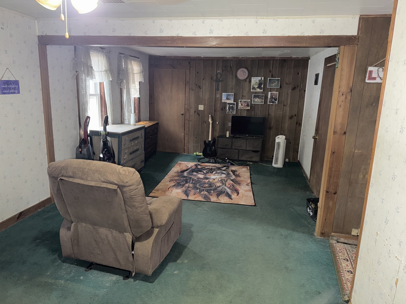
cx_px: 203
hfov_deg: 71.6
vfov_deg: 56.8
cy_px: 152
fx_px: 281
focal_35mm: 24
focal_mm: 6.76
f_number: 1.78
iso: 100
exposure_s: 1/6
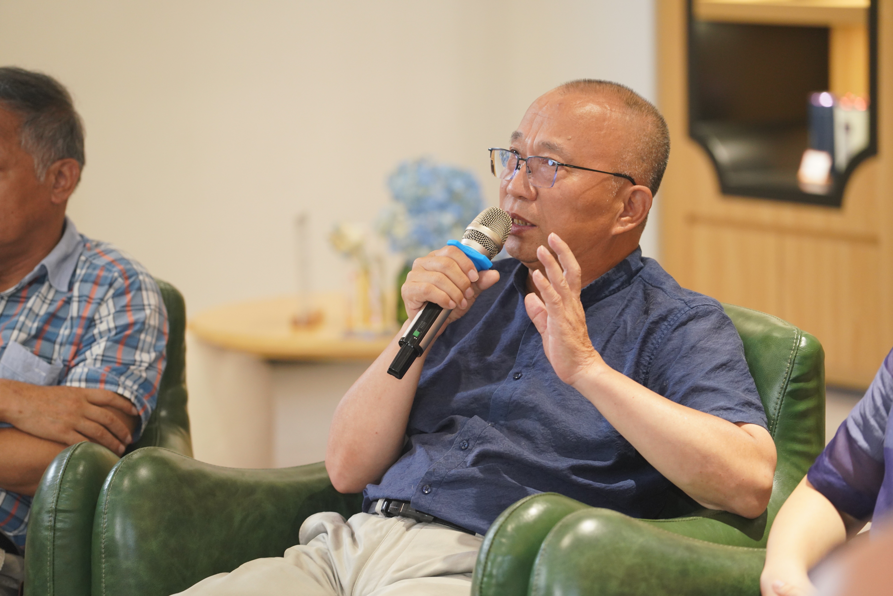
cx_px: 446
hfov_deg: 12.4
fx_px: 4118
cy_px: 298
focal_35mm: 166
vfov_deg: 8.3
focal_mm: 166
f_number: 4
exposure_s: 1/160
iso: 2000
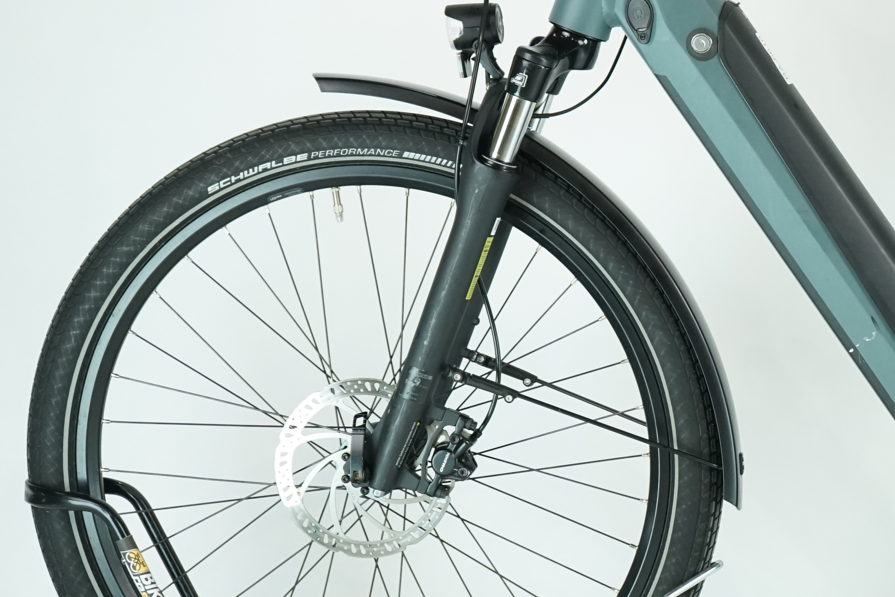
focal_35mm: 126
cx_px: 988
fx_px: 3133
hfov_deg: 15.8
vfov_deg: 10.9
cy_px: 214
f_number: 5.6
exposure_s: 1/200
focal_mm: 57
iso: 1600
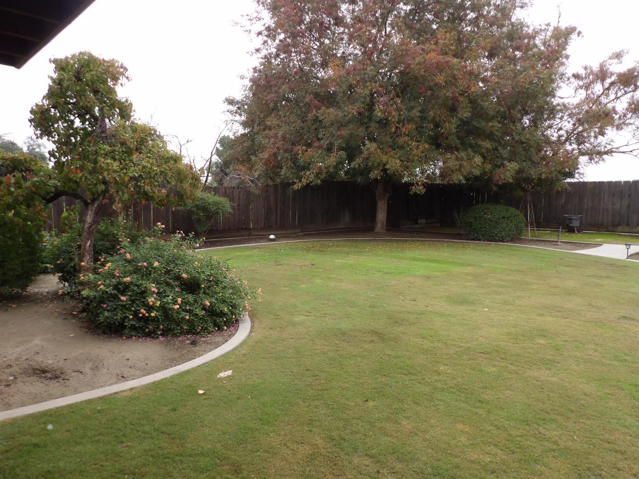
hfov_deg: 69.4
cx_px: 327
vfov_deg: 54.9
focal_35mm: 25
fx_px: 461
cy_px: 247
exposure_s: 1/158
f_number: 3.2
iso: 100
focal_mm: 4.3
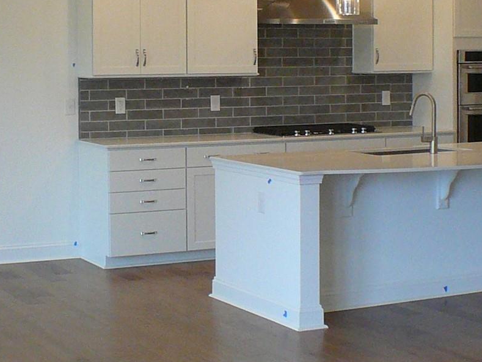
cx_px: 335
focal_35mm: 122
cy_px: 83
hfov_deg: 16.1
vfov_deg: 12.1
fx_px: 1699
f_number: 3.3
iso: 200
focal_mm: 7
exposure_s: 1/80
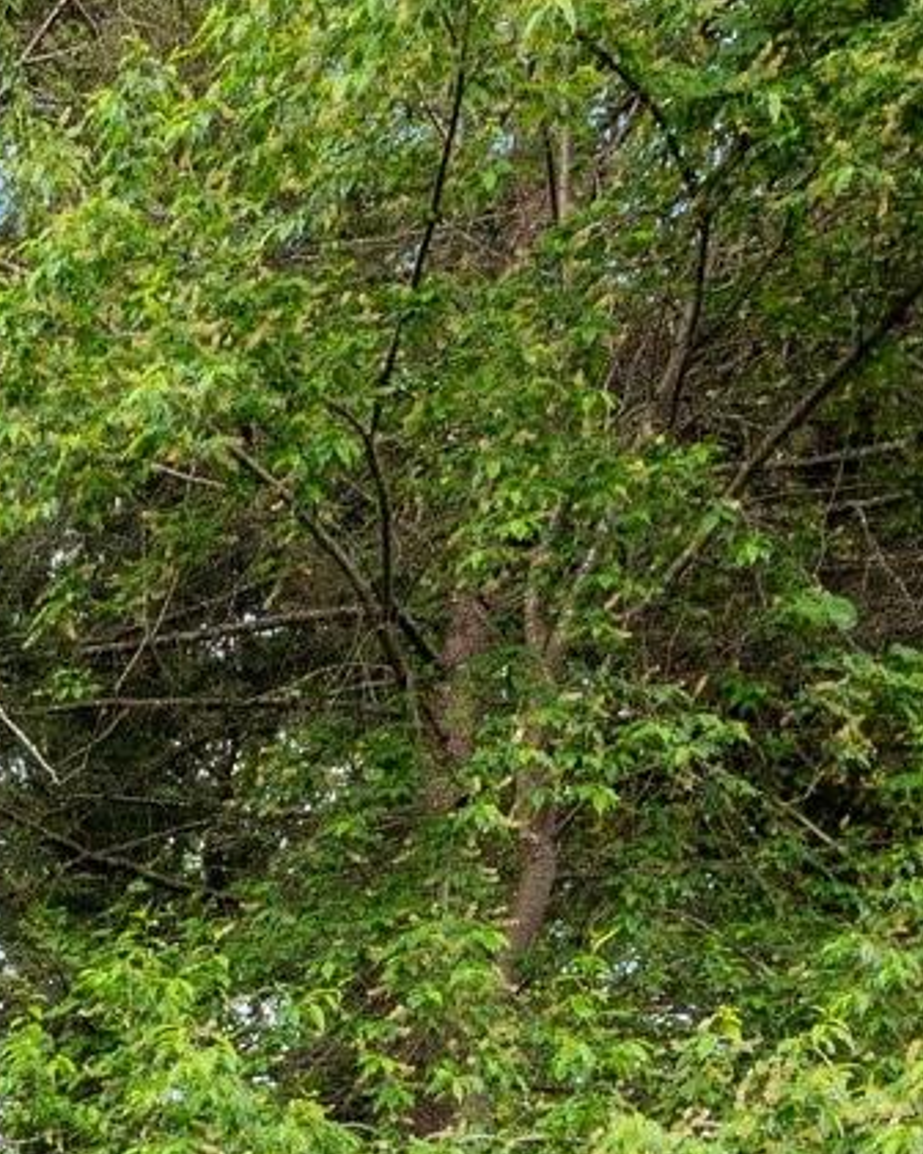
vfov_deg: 23.2
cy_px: 1778
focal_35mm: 64
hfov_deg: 18.8
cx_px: -700
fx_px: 2185
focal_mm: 14
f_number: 8
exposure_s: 1/400
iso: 1250
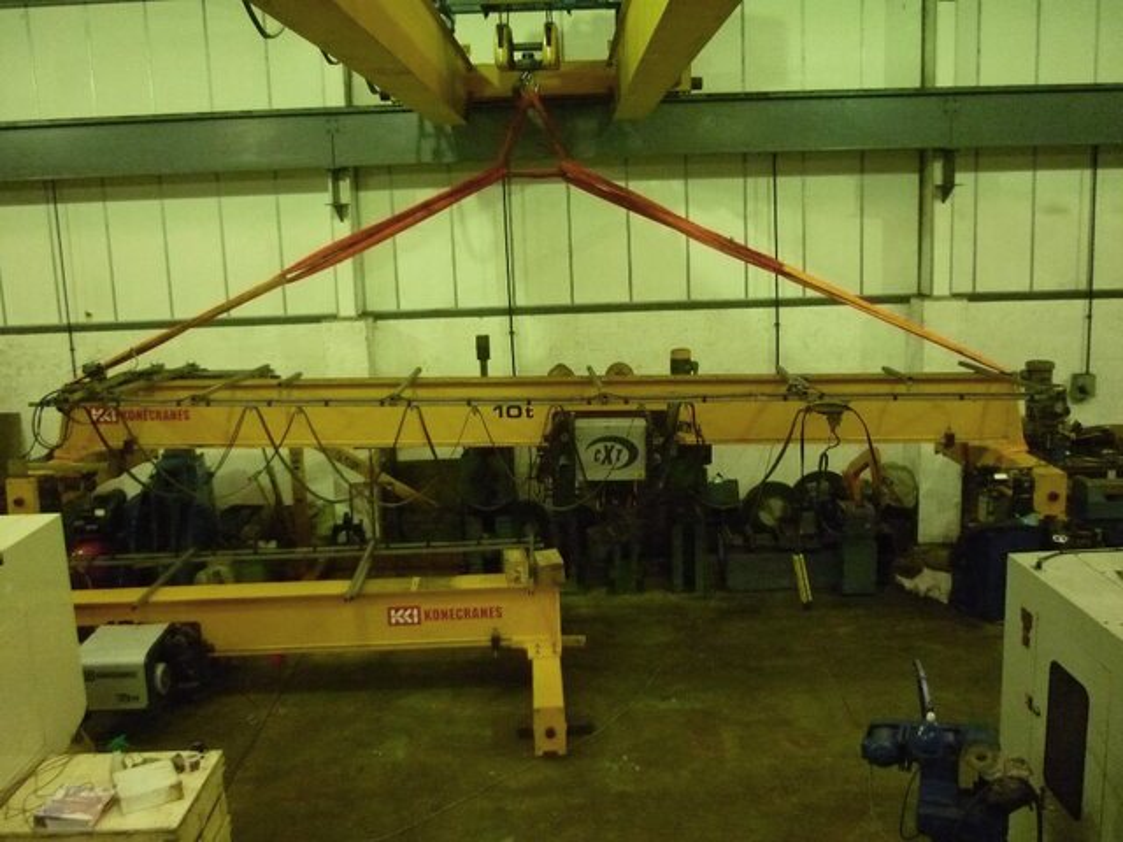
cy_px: 421
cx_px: 562
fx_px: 1071
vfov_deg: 42.9
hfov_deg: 55.4
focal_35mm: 33
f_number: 2.8
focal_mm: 5.5
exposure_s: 1/25
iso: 800
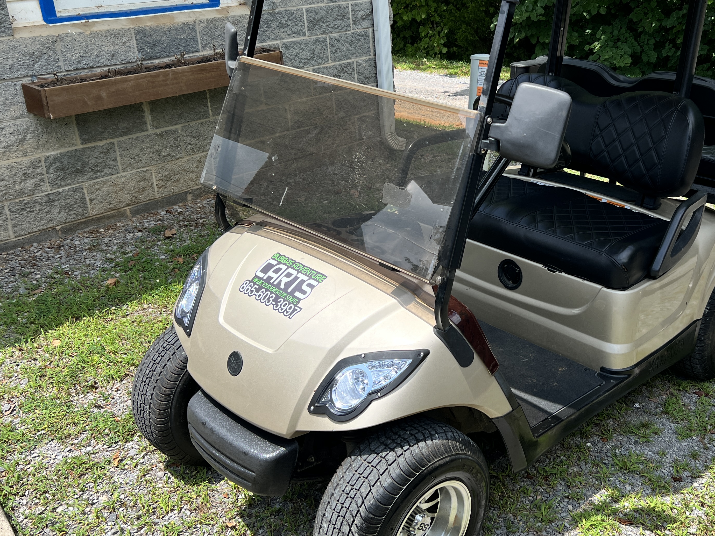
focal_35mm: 38
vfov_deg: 37.7
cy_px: 237
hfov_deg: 48.1
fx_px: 785
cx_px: 478
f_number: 1.5
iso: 50
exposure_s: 1/2208
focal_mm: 5.7
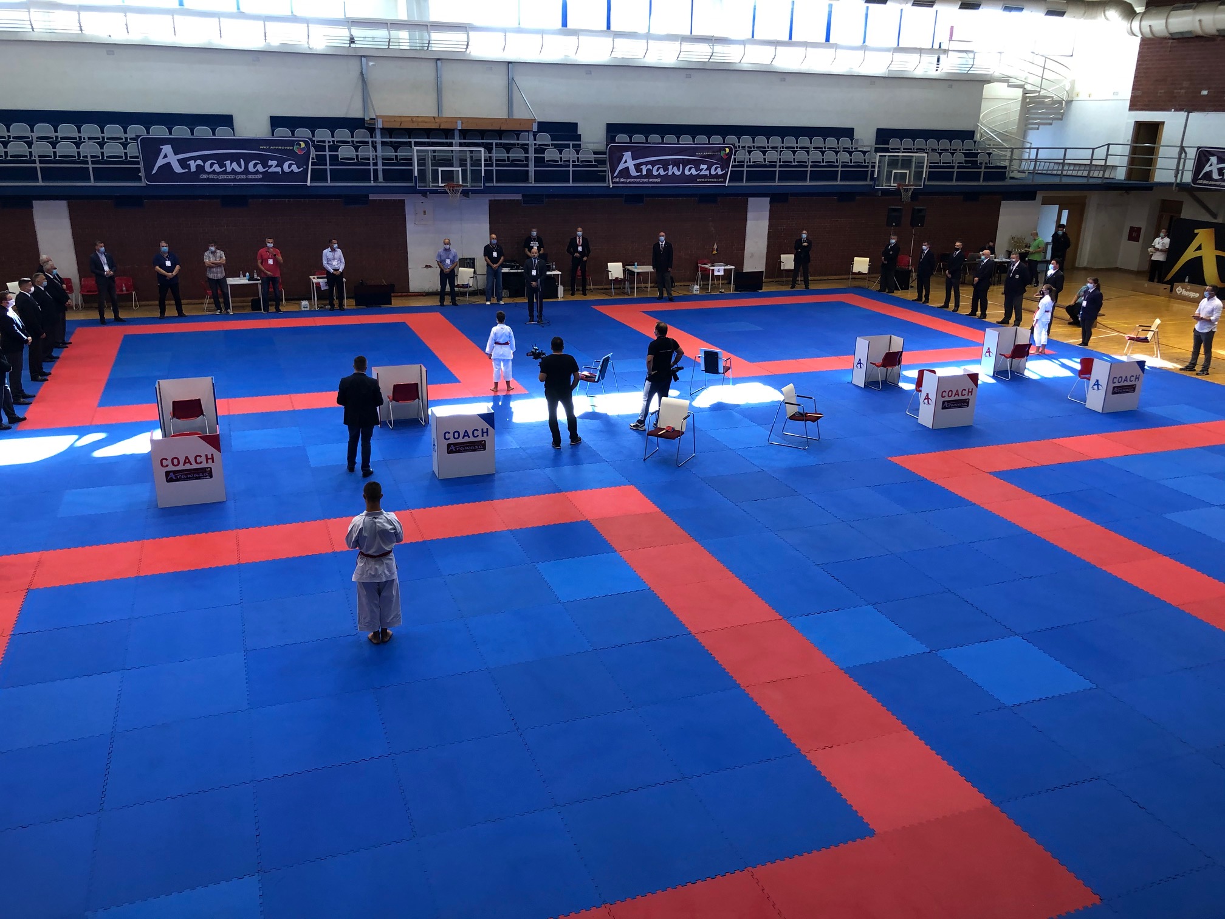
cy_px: 460
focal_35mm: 28
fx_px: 991
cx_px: 612
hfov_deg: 63.4
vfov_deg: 49.7
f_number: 1.8
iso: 25
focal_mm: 4
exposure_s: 1/33
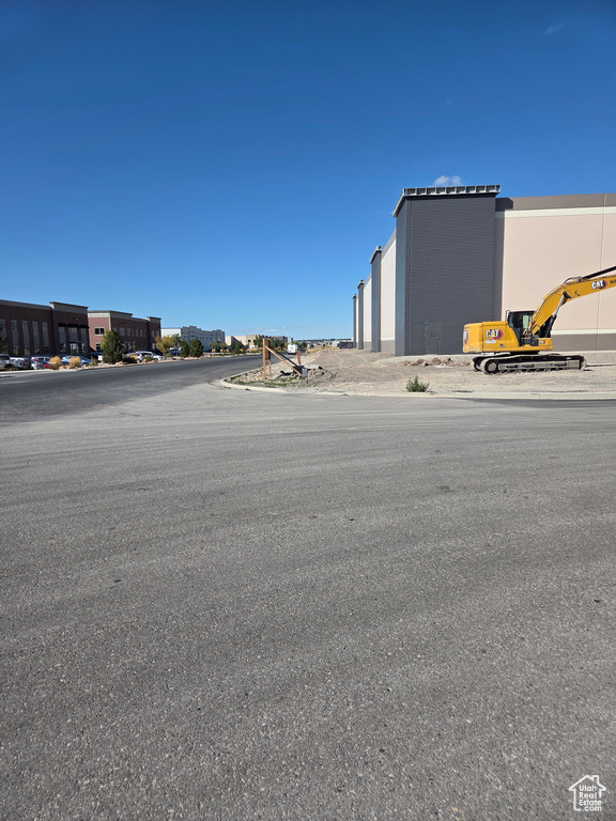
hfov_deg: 58.9
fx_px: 546
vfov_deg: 73.9
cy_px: 410
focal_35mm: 23
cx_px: 308
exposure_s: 1/6839
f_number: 1.8
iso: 80
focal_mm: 5.4
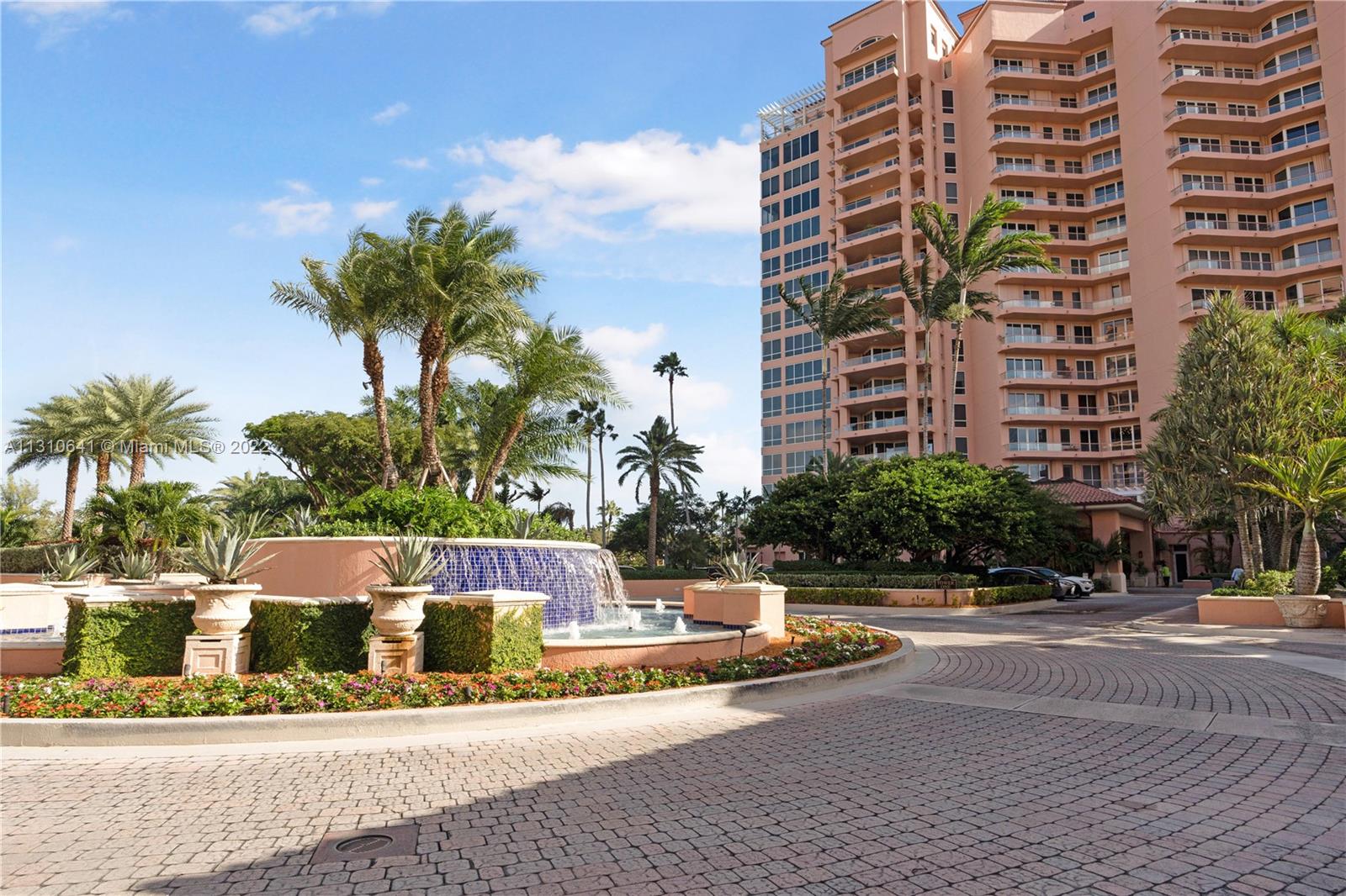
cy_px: 448
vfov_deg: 61.9
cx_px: 673
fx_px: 748
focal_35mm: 20
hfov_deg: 84.0
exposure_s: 1/125
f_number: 11
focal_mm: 20
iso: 100
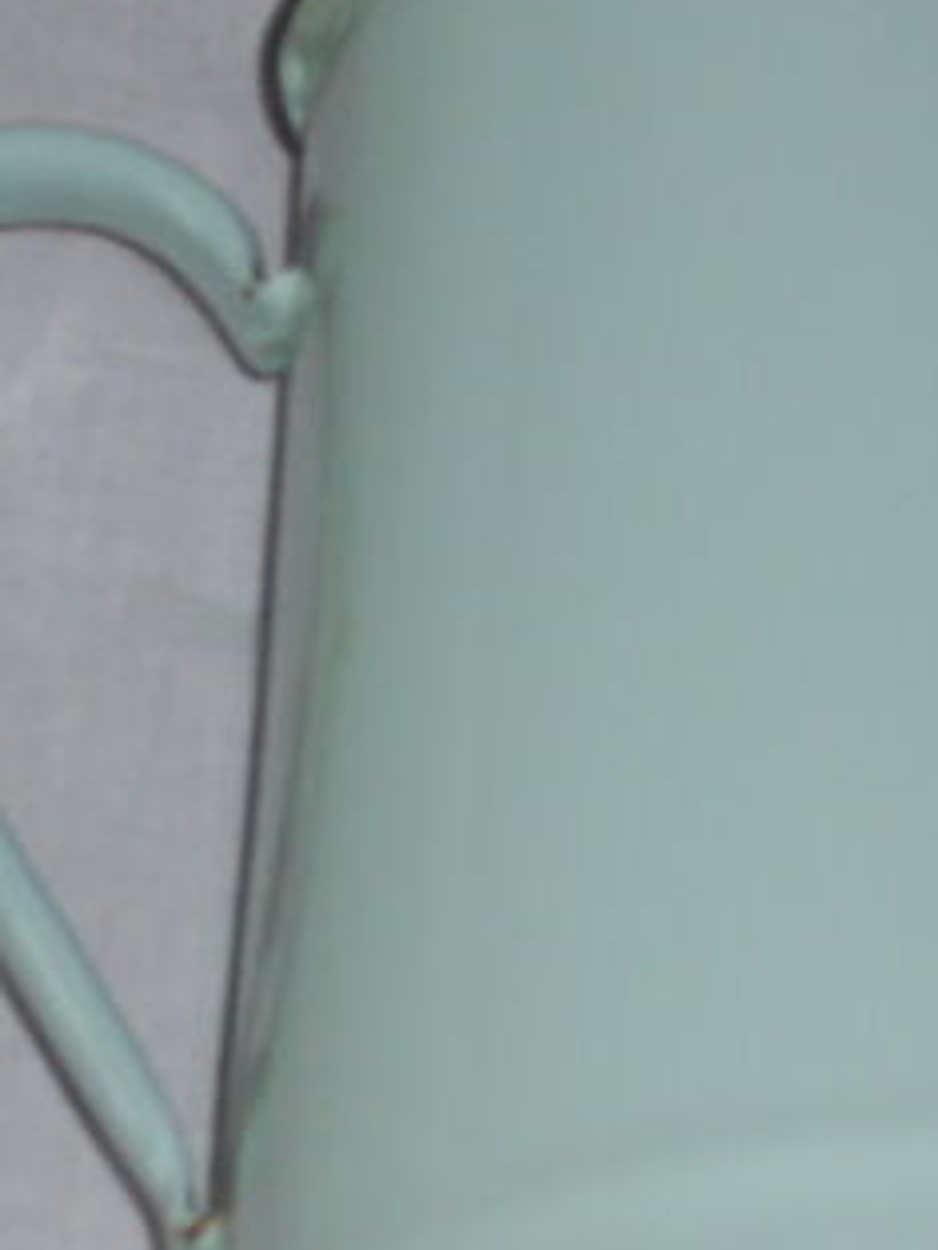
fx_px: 8340
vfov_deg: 8.6
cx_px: 894
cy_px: 555
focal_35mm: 231
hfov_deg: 6.4
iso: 200
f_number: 6
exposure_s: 1/60
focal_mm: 20.1
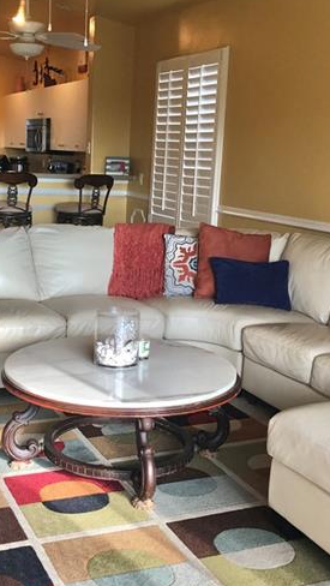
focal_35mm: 48
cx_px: 102
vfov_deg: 42.9
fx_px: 746
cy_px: 291
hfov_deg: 24.8
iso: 25
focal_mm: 3.99
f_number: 1.8
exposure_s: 1/40
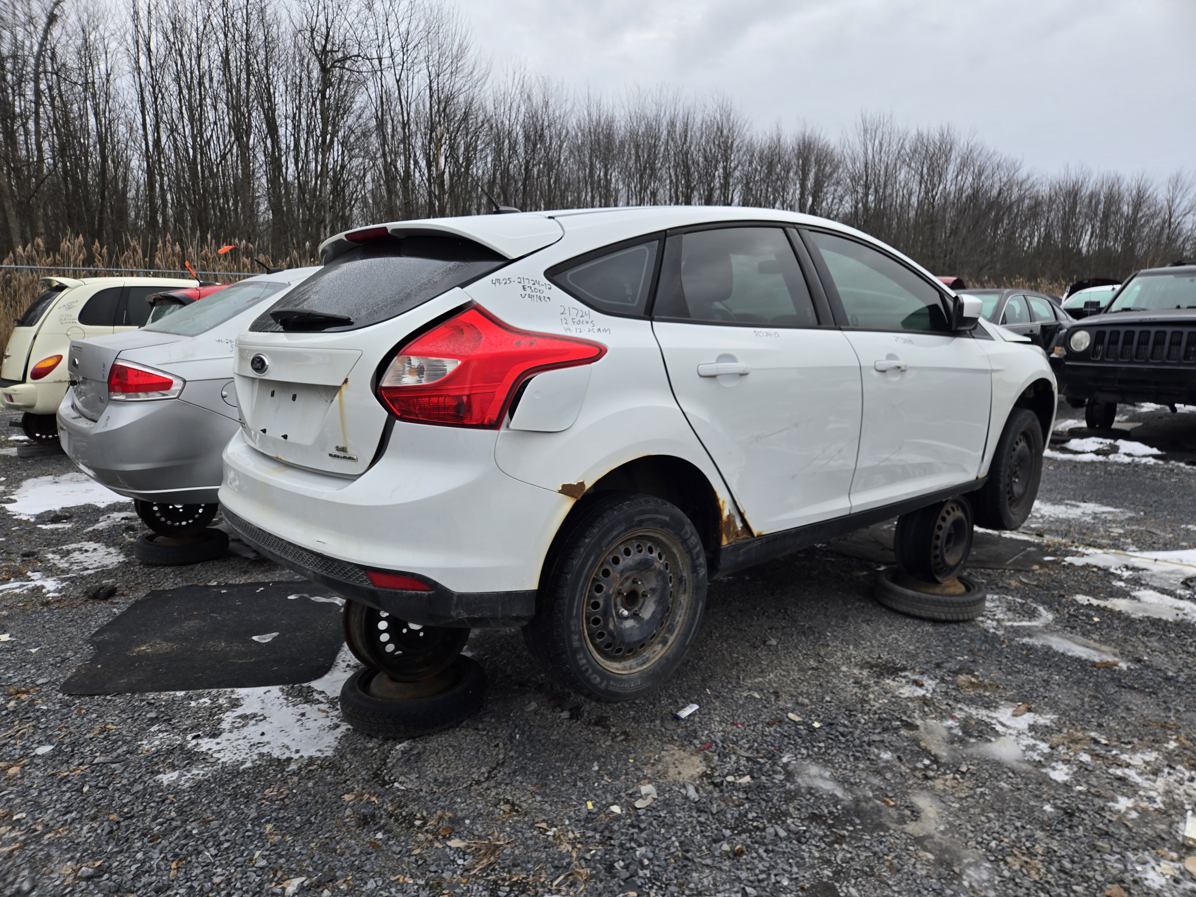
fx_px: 795
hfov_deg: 73.9
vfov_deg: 58.9
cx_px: 598
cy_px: 448
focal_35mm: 23
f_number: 1.8
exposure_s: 1/180
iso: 25
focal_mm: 5.4
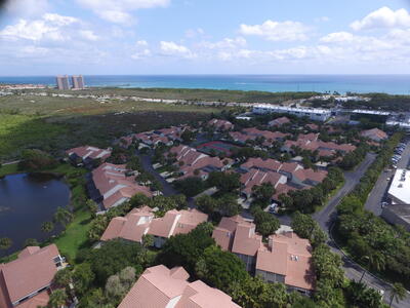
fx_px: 237
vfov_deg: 66.0
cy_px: 154
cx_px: 205
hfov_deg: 81.7
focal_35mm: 20
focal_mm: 3.61
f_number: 2.8
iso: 100
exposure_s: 1/899
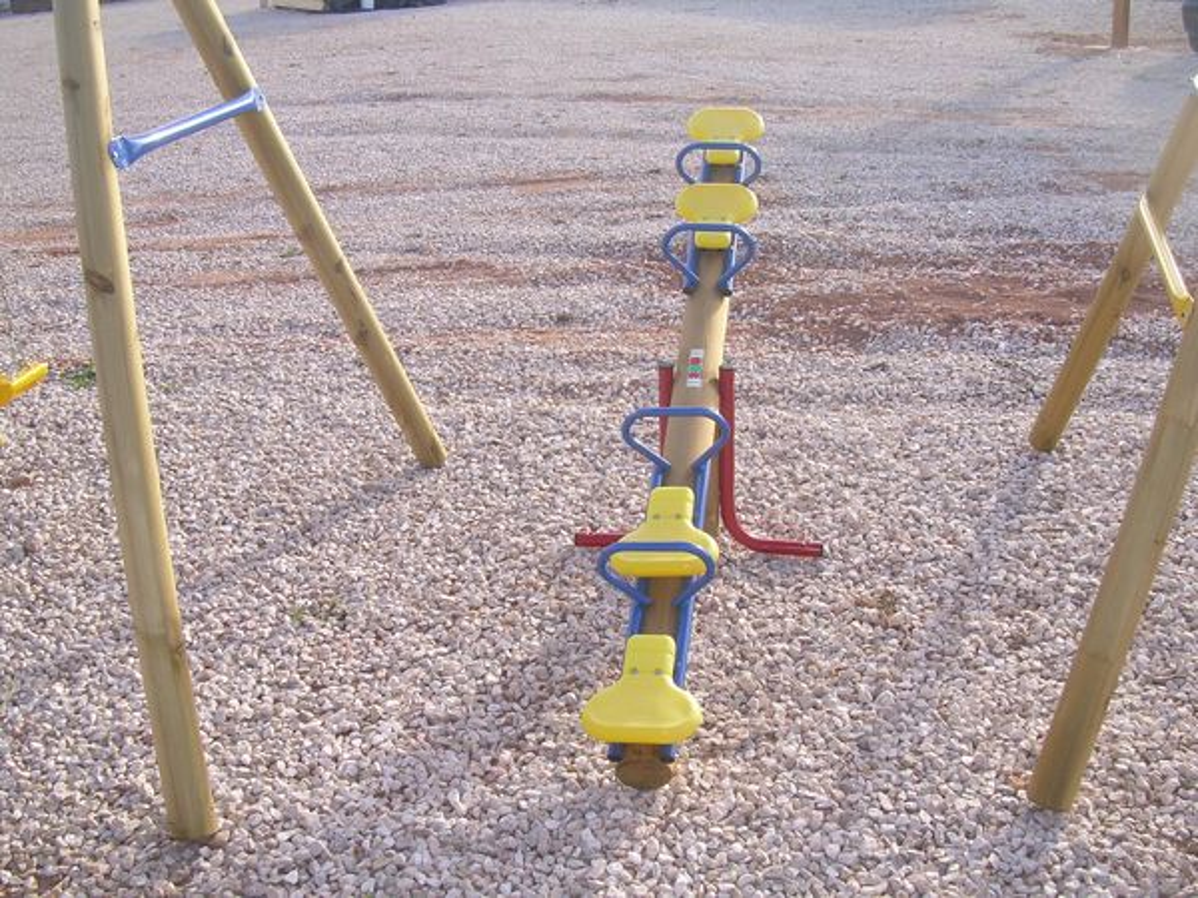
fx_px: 1315
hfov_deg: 49.0
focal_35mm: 38
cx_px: 599
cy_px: 449
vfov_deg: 37.7
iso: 50
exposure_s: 1/149
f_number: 4.6
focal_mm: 6.3
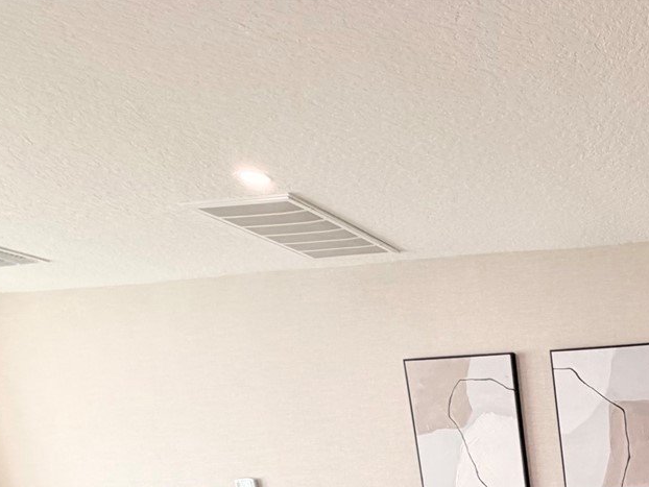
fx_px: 675
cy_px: 620
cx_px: 753
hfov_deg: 39.3
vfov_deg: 31.4
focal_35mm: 36
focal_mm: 2.22
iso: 200
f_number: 2.2
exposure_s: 1/121
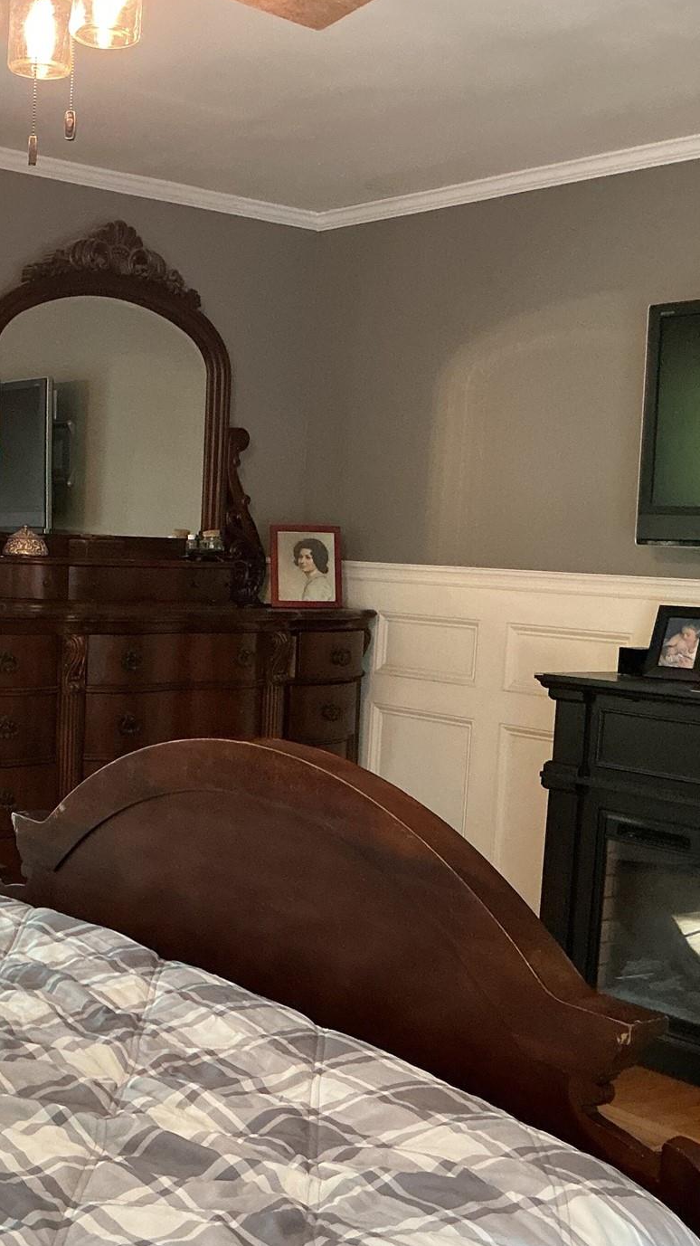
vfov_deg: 43.7
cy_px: 686
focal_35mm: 47
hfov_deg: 24.9
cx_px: 114
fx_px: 1552
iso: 160
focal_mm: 3
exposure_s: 1/60
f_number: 1.8
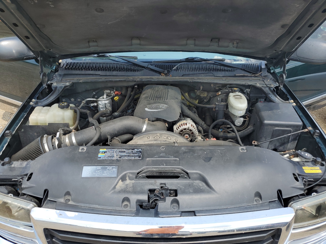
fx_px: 245
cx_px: 163
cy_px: 122
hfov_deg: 67.3
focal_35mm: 26
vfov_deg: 53.1
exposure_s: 1/1250
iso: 50
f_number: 1.5
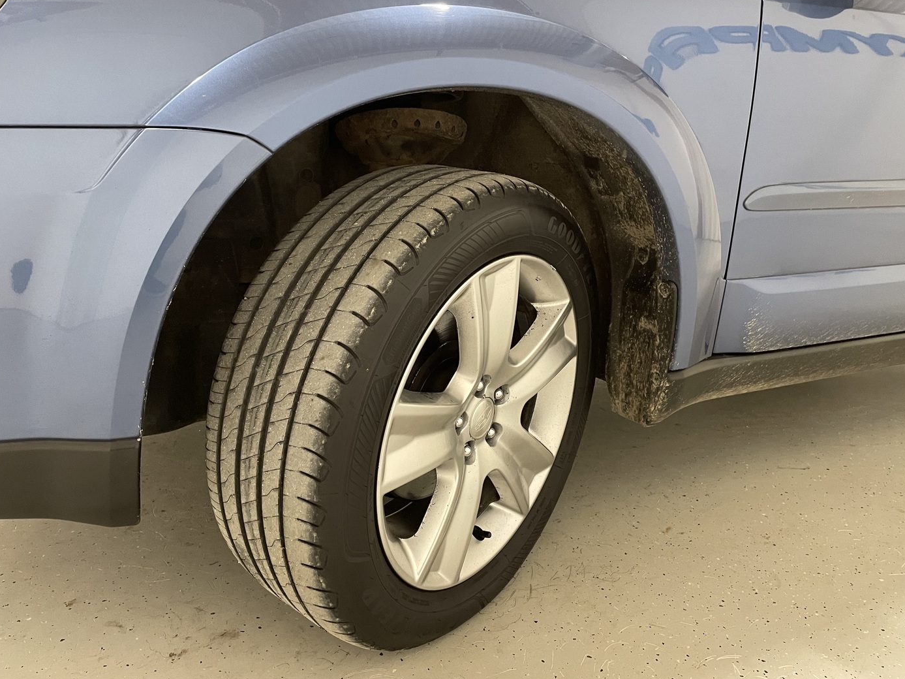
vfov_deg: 51.3
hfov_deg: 65.3
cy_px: 338
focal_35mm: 27
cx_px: 442
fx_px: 706
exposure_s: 1/50
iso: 500
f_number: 1.6
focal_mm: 4.2
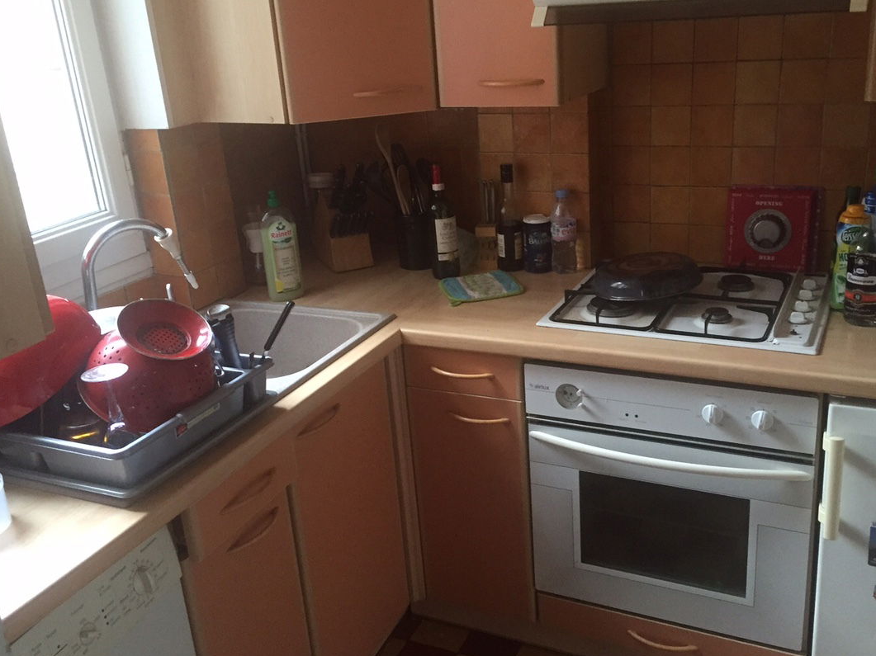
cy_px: 323
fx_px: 885
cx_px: 467
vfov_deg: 40.7
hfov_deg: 52.6
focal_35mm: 35
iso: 200
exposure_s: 1/30
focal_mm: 4.15
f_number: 2.2
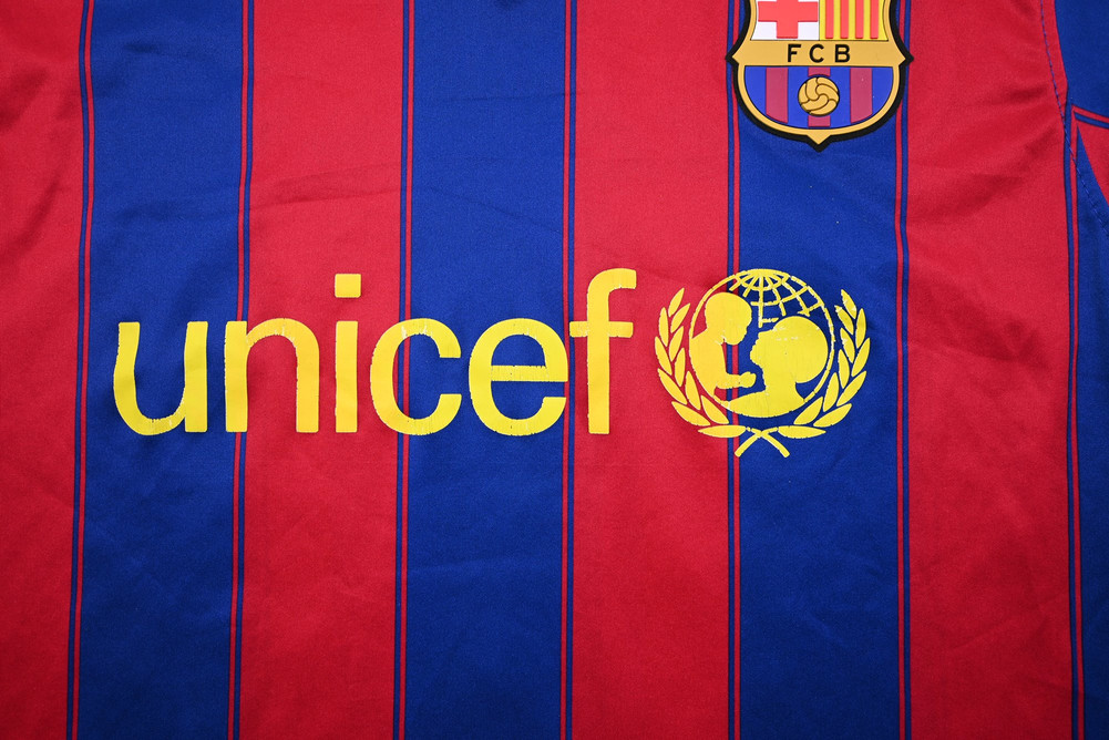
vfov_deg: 45.7
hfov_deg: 64.5
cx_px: 554
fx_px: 878
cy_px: 370
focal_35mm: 28
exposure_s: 1/100
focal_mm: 28.5
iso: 200
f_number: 4.5
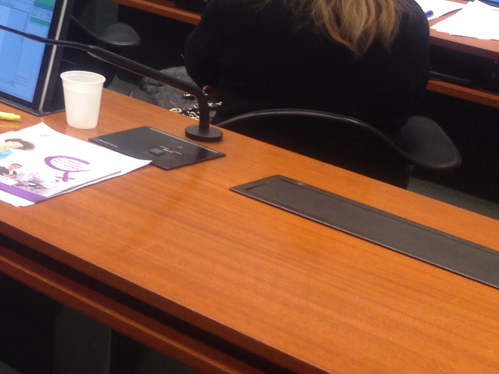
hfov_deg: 16.3
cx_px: -254
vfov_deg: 12.7
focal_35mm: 110
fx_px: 1585
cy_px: -213
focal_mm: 4.28
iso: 50
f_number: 2.4
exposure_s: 1/30
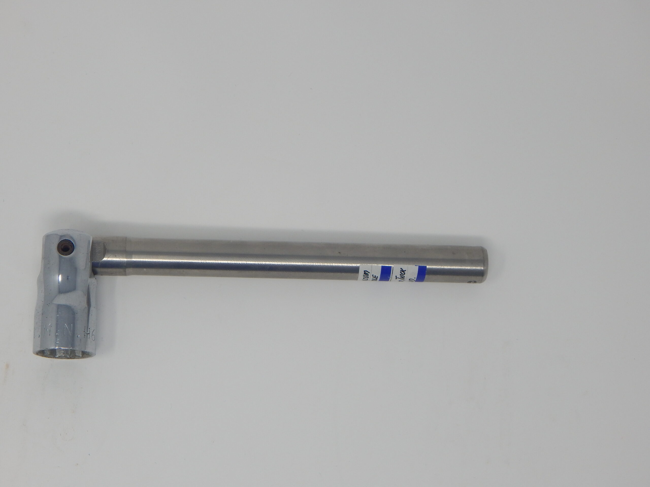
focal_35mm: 69
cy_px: 244
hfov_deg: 28.2
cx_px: 325
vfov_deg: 21.3
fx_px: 1296
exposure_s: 1/100
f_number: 4.1
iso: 125
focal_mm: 12.3
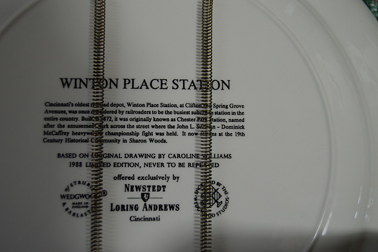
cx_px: 189
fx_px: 472
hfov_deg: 43.6
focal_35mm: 45
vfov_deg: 29.8
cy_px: 126
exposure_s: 1/80
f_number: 4.5
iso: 400
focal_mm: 30
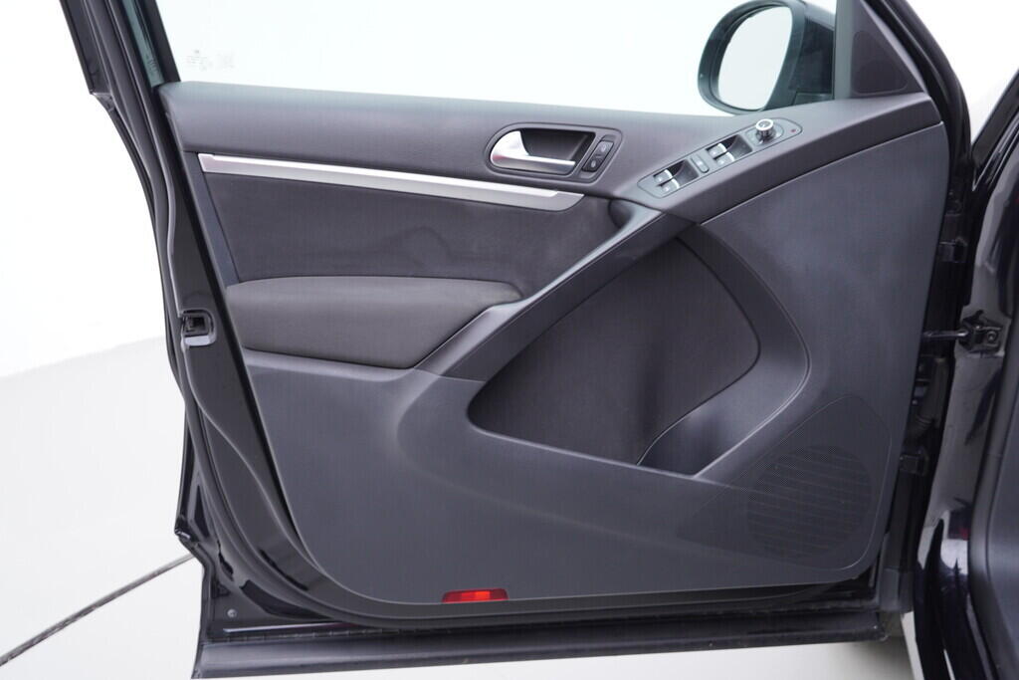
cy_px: 340
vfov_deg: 36.9
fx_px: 1019
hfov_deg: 53.1
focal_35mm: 36
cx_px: 510
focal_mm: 24
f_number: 2.8
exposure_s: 1/40
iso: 125
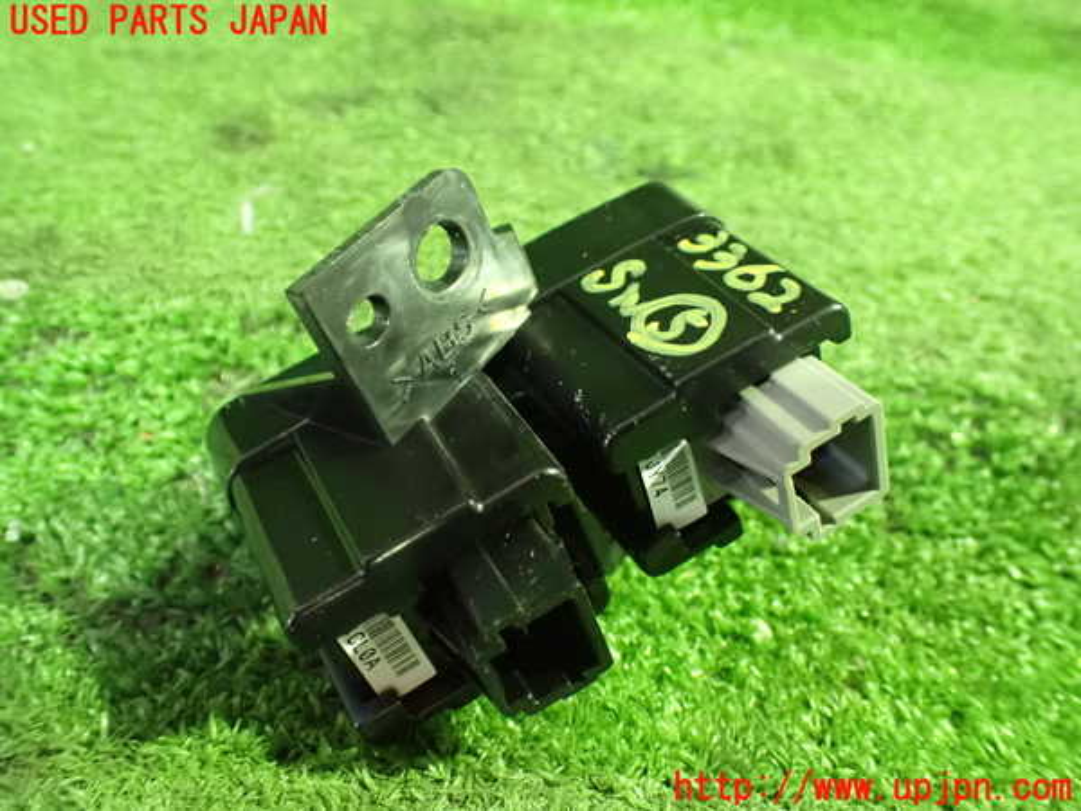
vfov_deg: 46.8
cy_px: 406
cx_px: 540
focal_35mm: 30
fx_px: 937
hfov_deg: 60.0
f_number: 2.3
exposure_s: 1/30
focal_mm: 5.4
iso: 1600
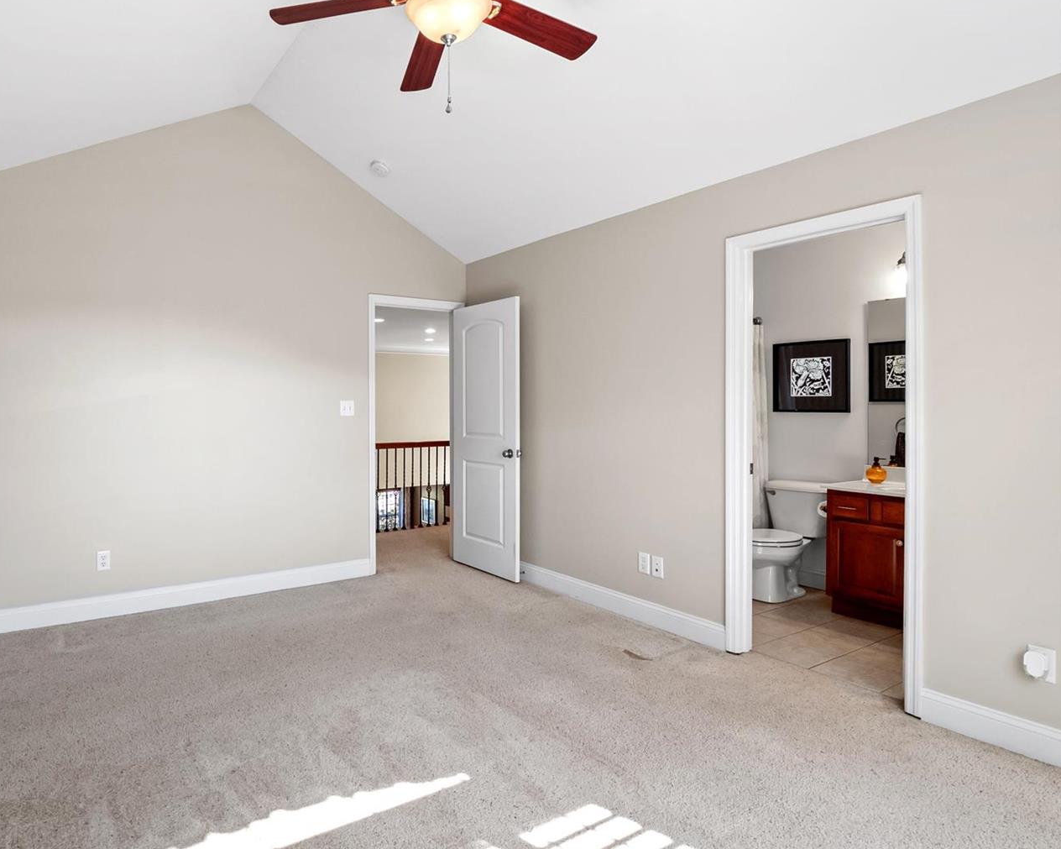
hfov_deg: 81.6
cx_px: 394
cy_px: 423
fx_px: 597
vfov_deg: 70.8
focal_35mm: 19
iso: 400
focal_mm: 8
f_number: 6.3
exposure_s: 1/15
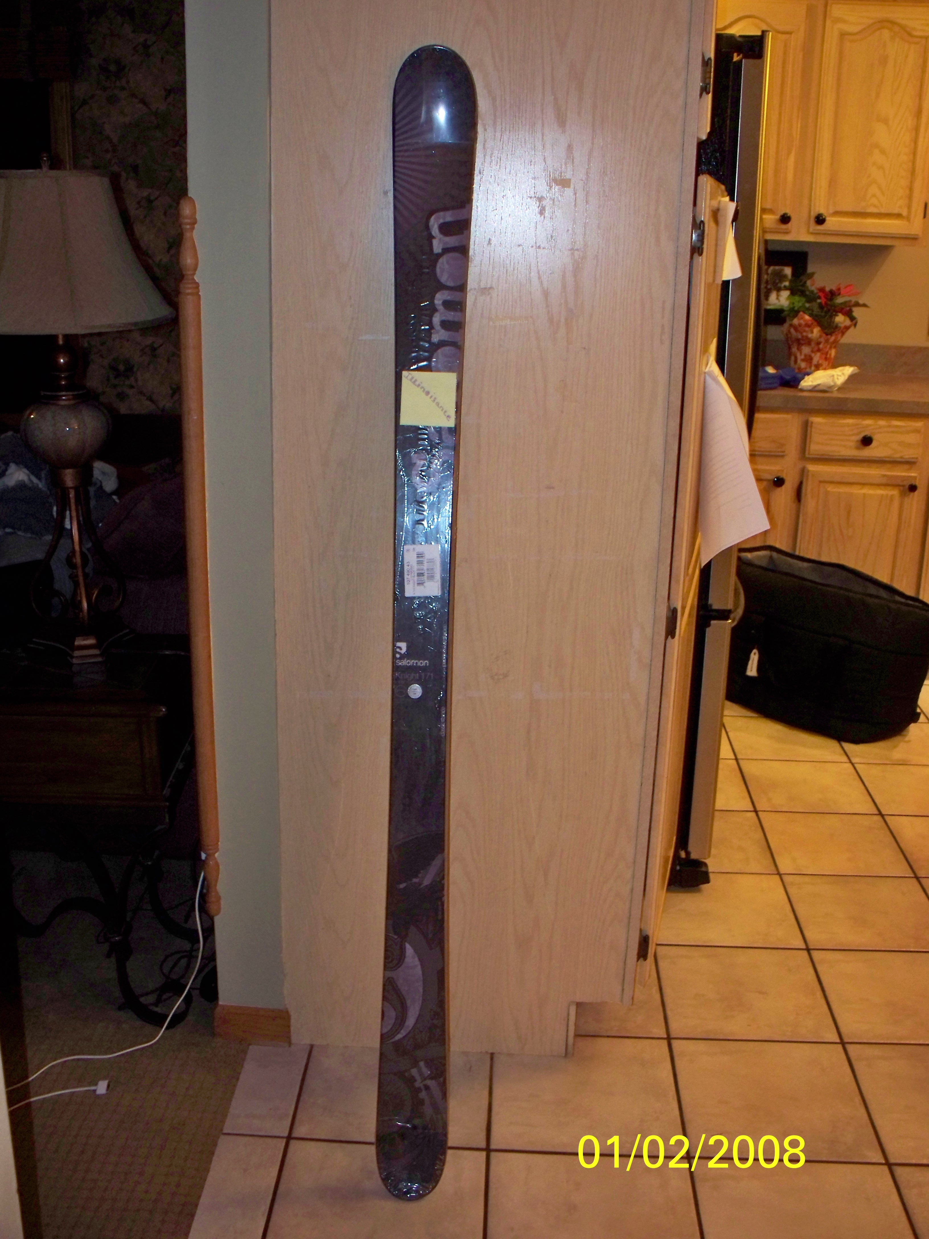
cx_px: 464
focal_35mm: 35
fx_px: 1252
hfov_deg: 40.7
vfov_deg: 52.6
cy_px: 620
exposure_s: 1/30
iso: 200
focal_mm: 7.54
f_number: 2.8
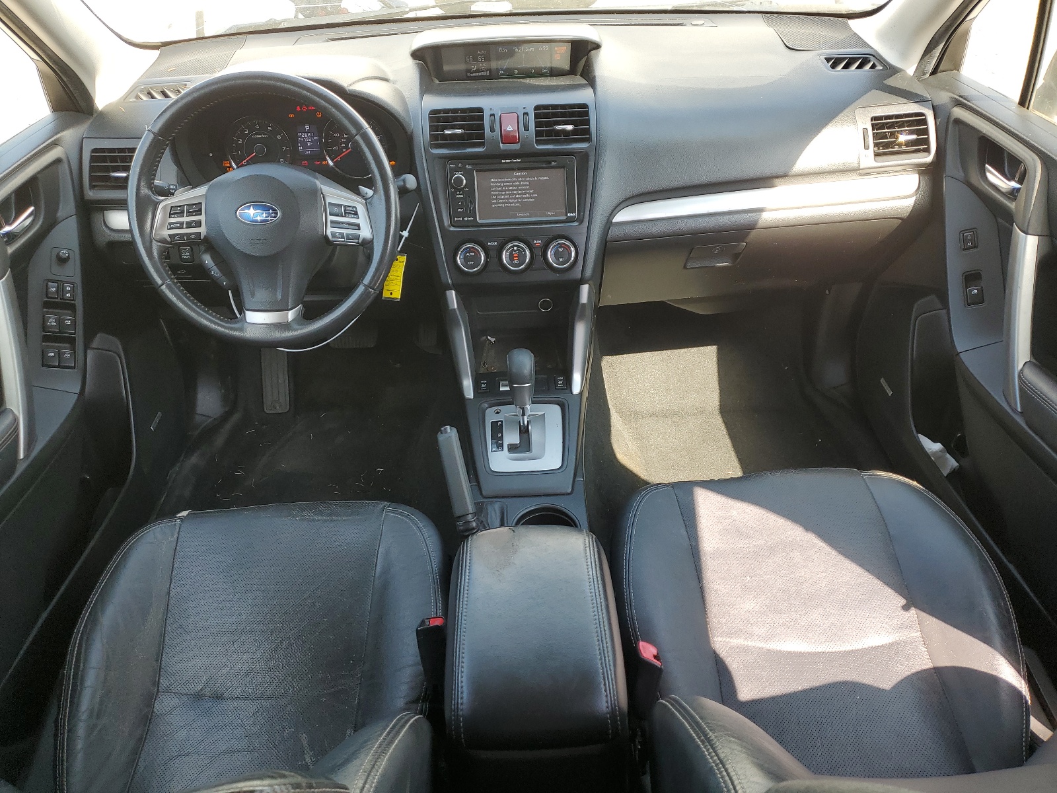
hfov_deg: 67.3
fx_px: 794
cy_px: 396
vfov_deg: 53.1
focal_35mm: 26
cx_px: 528
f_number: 1.5
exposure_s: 1/244
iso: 50
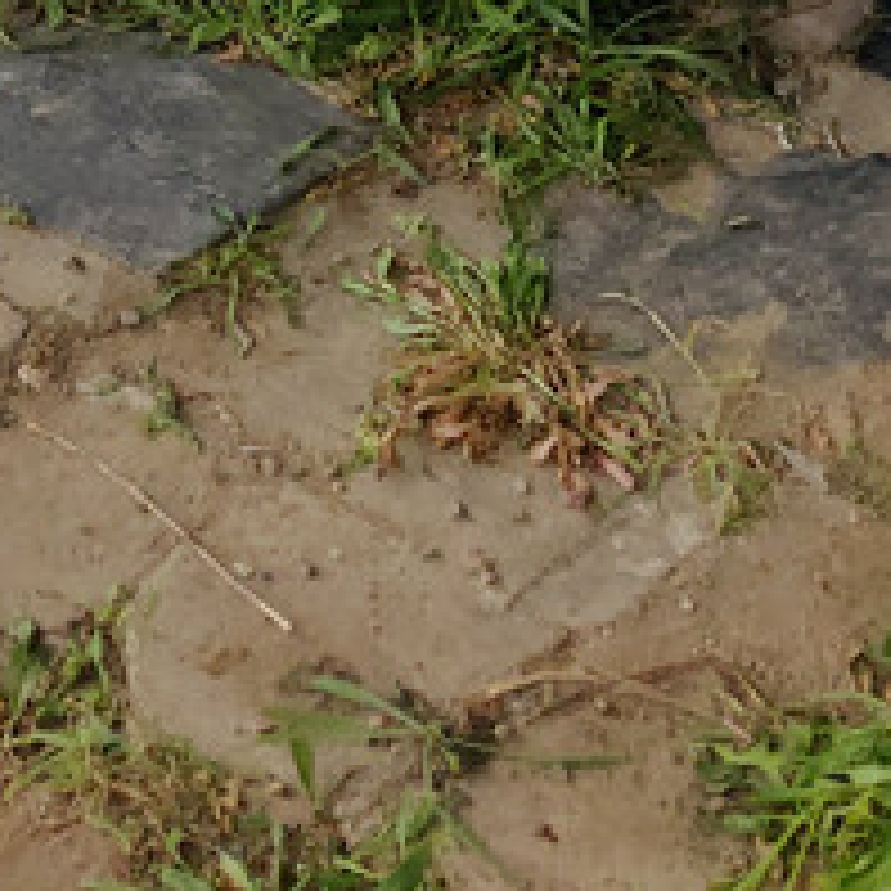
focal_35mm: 119
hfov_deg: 14.6
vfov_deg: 13.0
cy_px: -814
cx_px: 245
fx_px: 3465
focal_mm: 4.25
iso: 100
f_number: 1.7
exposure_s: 1/535
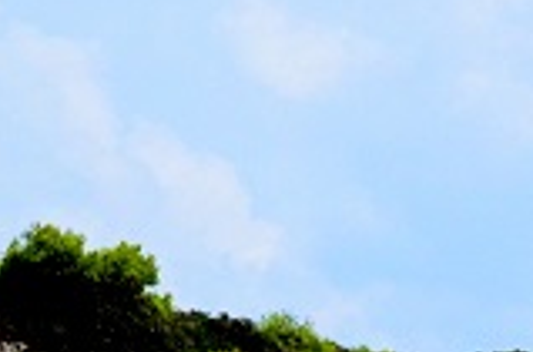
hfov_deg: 2.3
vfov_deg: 1.5
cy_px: 69
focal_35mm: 895
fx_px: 13214
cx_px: 1212
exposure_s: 1/8000
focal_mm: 95
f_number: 4.5
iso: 1600
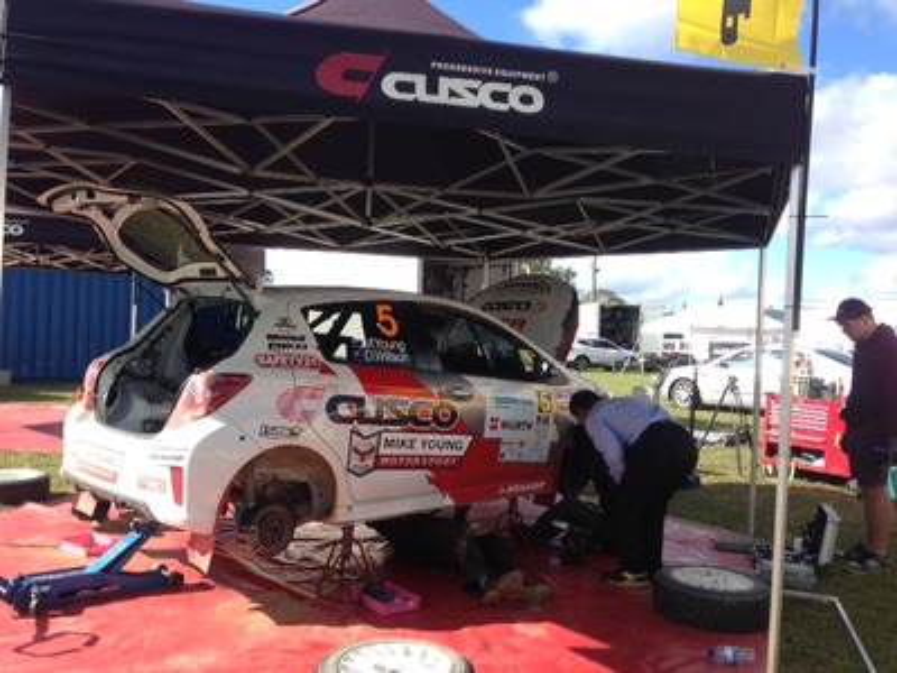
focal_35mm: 33
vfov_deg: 42.9
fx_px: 855
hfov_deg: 55.4
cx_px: 448
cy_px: 336
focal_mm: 4.13
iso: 50
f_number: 2.4
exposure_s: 1/695
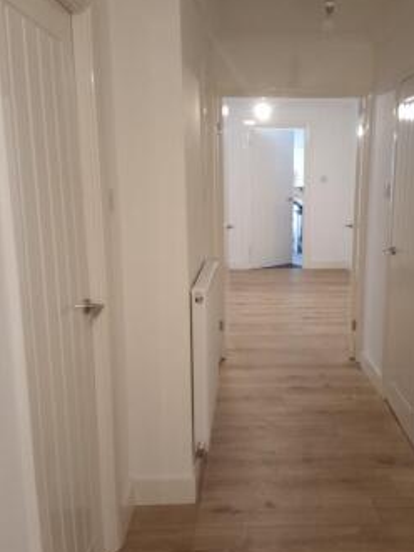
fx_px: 590
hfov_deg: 38.3
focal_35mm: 37
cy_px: 273
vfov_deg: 50.2
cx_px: 269
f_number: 2
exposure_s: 1/16.7
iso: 752
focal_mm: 3.44
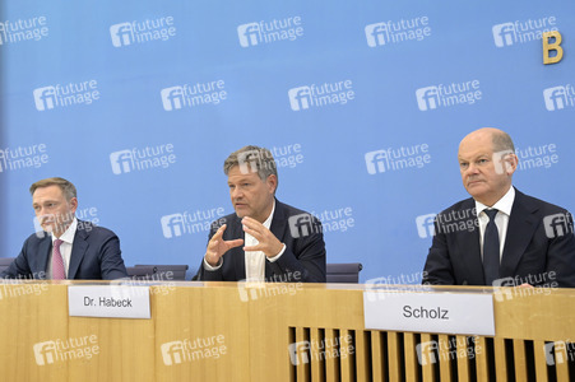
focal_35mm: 40
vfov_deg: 33.4
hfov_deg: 48.5
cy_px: 191
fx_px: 638
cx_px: 288
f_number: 5
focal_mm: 40
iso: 3200
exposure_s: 1/500
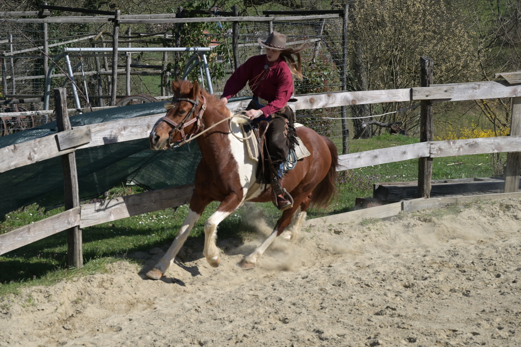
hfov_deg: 17.1
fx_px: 1735
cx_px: 260
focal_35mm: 120
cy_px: 174
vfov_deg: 11.4
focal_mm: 120
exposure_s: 1/500
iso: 200
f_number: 9
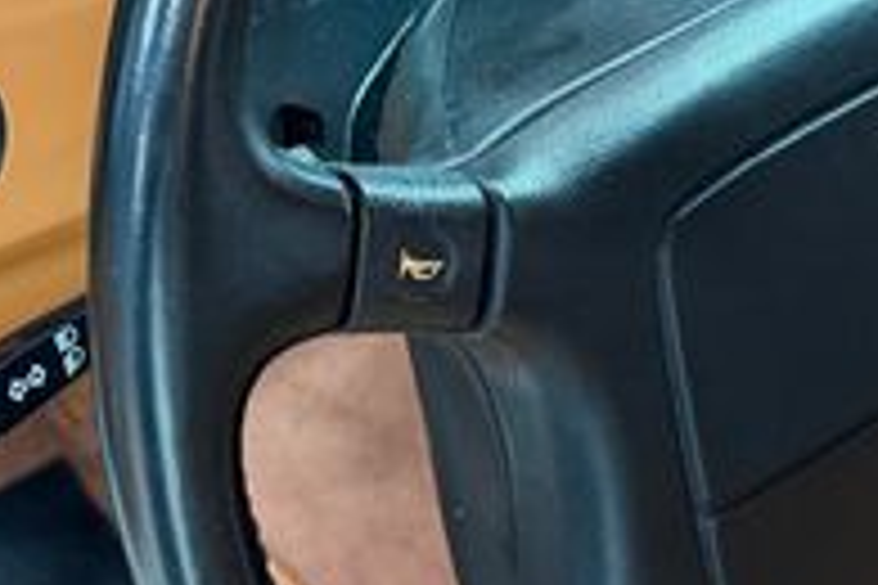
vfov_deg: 16.6
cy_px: 207
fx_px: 2000
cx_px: 410
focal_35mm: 82
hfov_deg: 24.8
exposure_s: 1/60
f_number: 1.78
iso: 500
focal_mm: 6.76
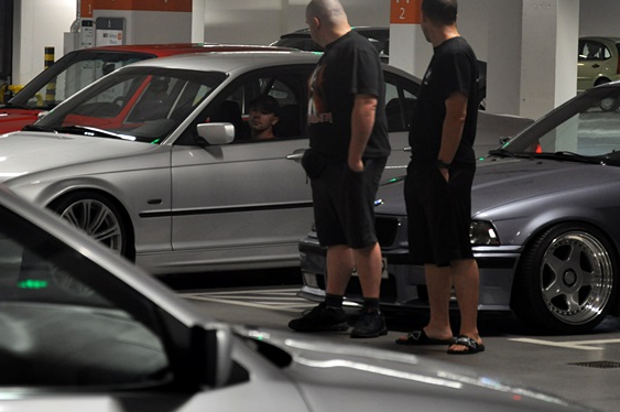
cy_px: 164
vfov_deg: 7.0
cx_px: 269
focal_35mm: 196
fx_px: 3372
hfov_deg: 10.5
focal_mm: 92
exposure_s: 1/30
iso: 800
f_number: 5.6
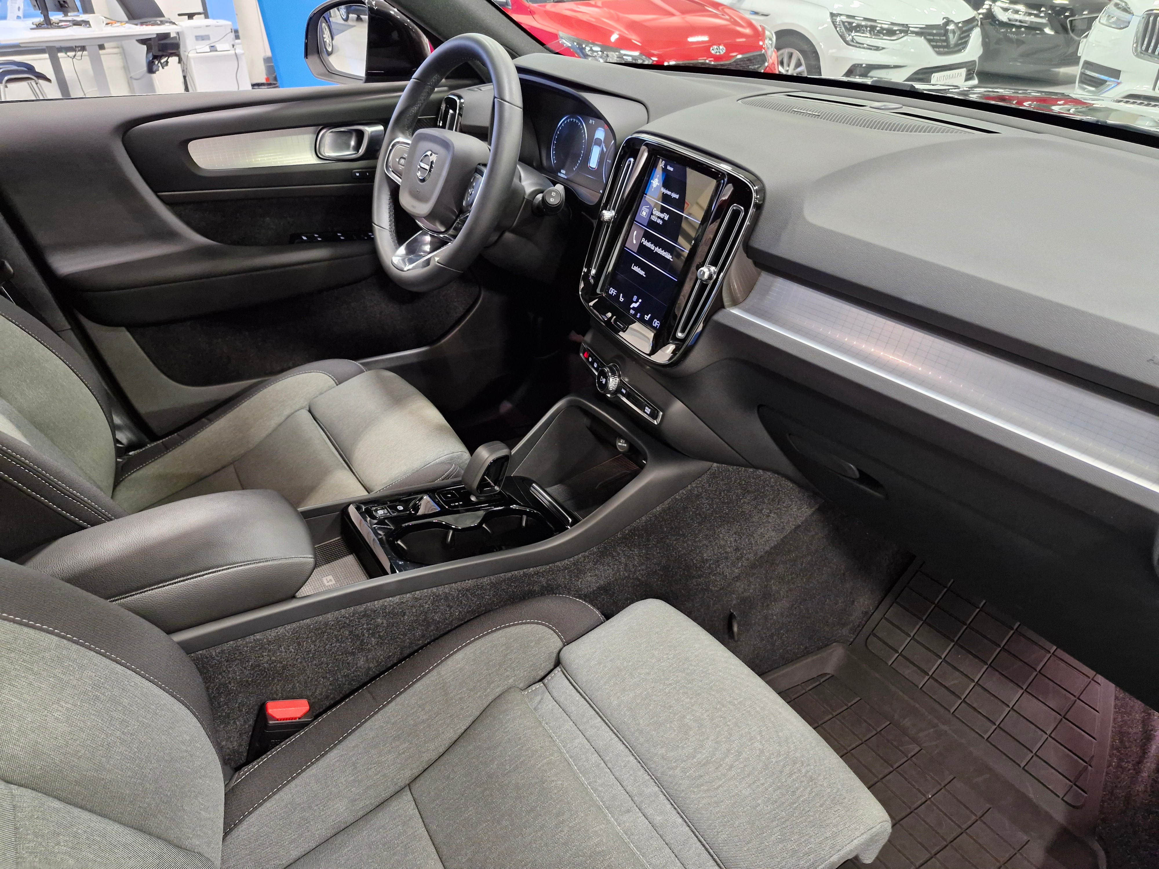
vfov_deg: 58.9
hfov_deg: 73.9
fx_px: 770
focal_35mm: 23
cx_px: 580
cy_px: 434
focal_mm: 5.54
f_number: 1.8
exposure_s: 1/50
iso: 640
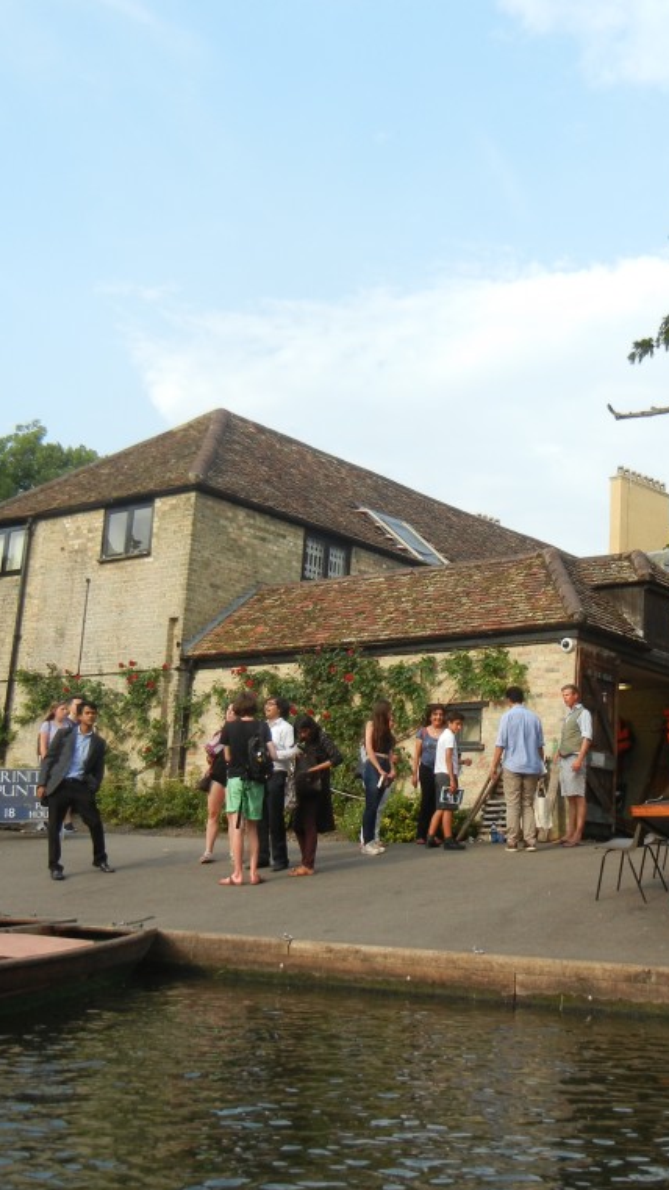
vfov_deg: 46.4
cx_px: 513
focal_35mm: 44
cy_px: 597
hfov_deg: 26.7
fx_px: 1388
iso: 160
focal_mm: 5.4
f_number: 3.5
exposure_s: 1/522
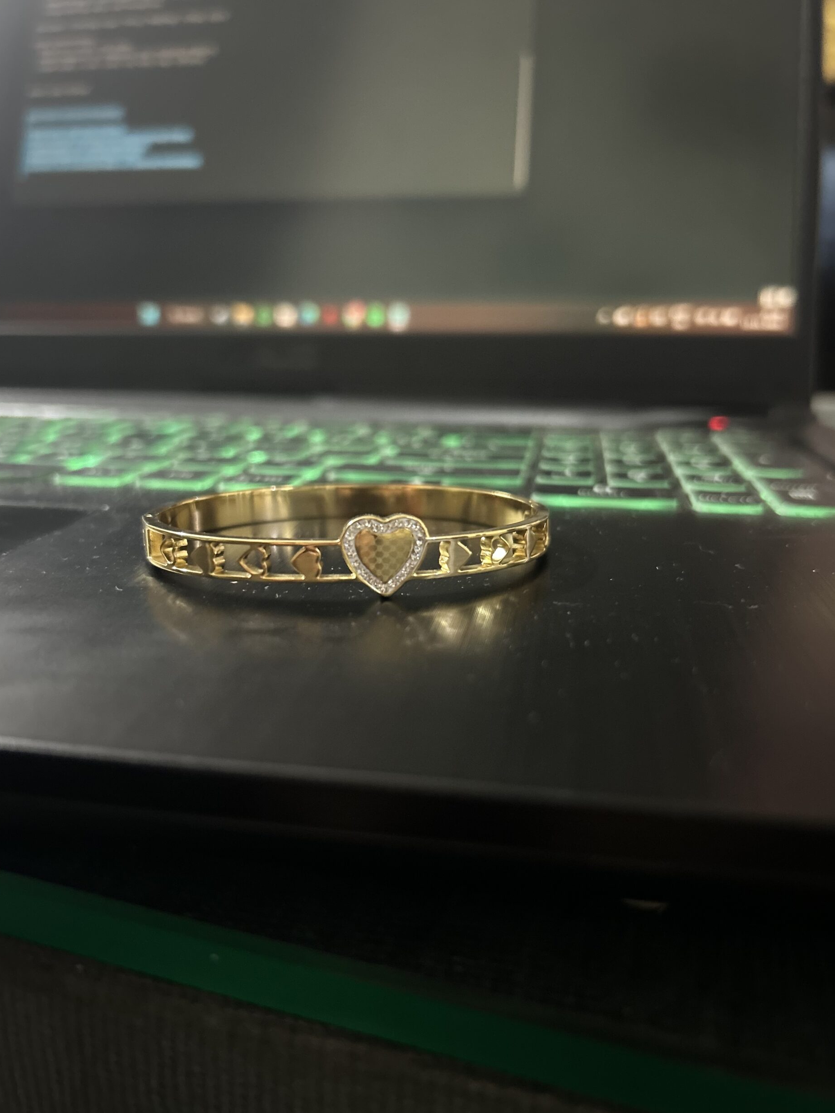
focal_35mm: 27
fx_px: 868
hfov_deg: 51.4
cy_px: 555
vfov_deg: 65.3
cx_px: 413
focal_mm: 5.7
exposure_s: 1/25
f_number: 1.5
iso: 800
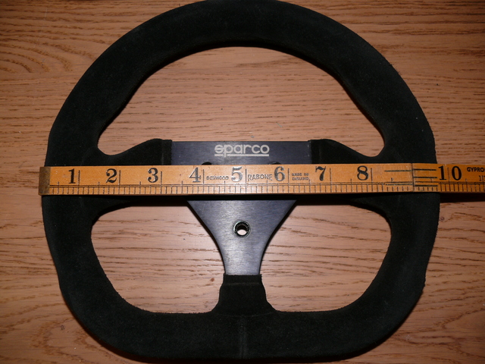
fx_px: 490
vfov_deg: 40.7
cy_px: 182
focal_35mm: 35
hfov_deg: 52.6
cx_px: 242
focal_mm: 7.4
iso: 100
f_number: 2.8
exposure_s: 1/30
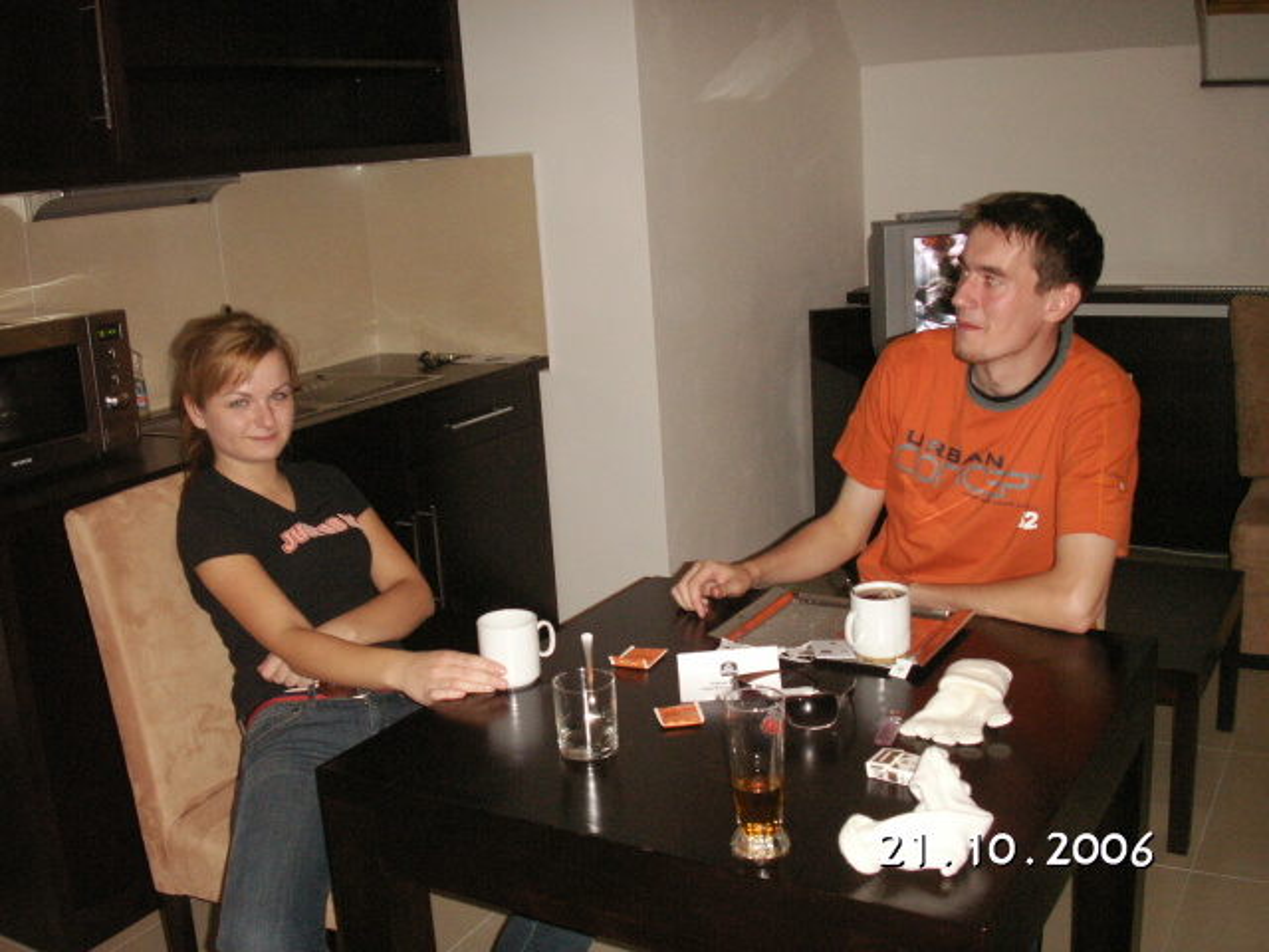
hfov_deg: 50.1
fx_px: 1356
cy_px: 476
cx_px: 634
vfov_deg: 38.7
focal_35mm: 37
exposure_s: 1/40
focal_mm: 7.7
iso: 160
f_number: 3.5
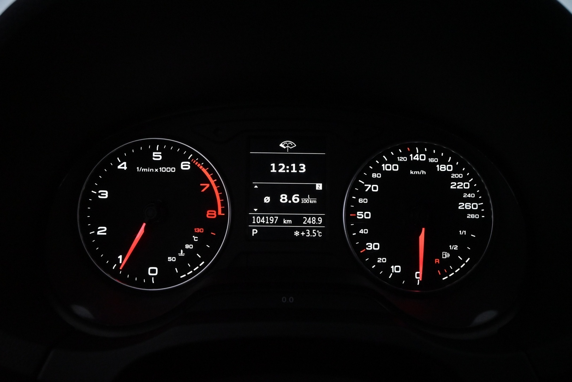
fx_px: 429
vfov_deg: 47.9
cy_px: 191
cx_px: 286
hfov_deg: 67.4
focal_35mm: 27
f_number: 6.3
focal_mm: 18
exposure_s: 1/100
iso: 5000
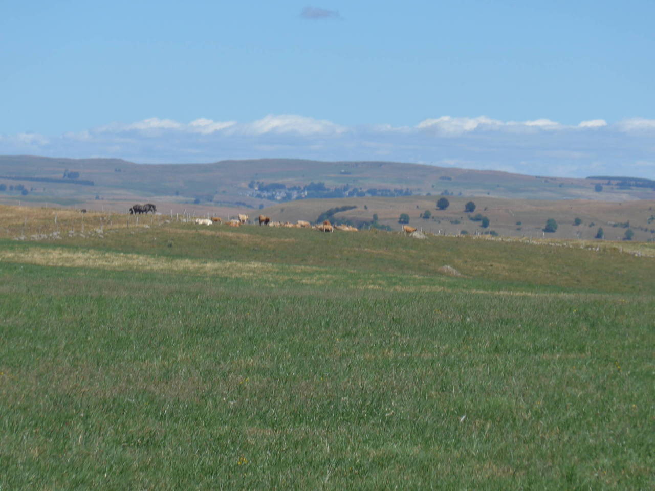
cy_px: 246
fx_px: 4201
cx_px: 328
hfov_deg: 8.9
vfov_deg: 6.7
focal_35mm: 222
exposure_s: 1/400
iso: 80
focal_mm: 42.8
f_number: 5.9
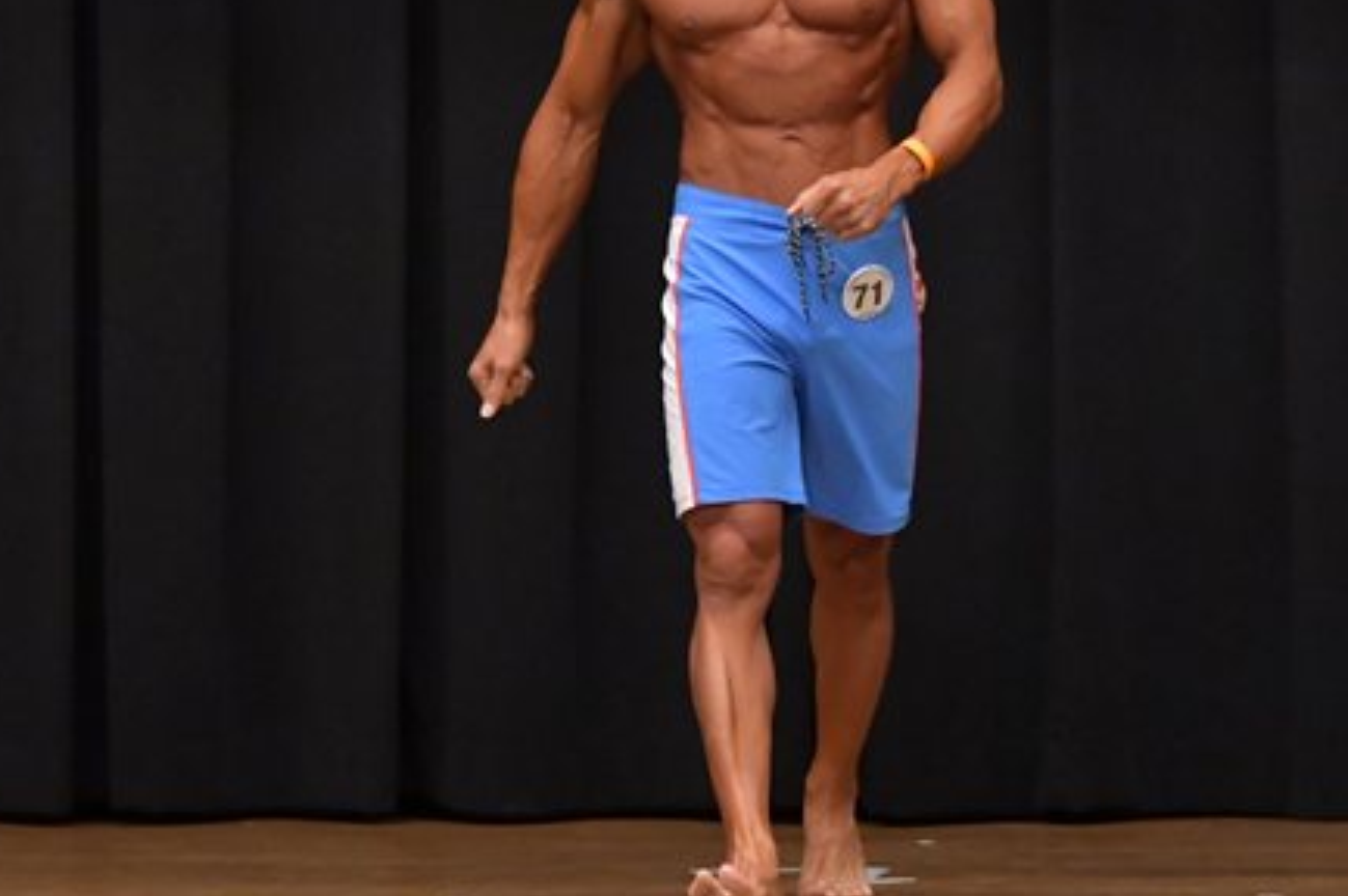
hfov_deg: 4.8
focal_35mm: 430
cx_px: 711
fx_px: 16088
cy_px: 286
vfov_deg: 3.2
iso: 6400
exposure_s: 1/400
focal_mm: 160
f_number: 5.6
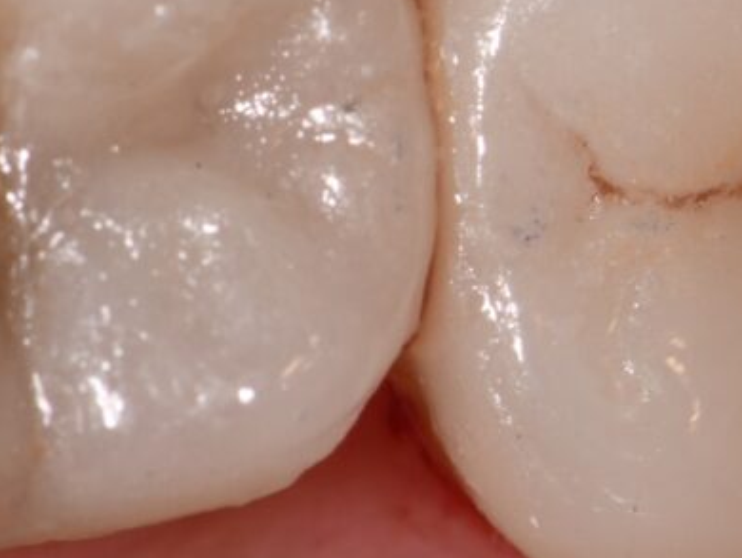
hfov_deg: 5.0
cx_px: 909
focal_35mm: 396
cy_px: 141
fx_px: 8494
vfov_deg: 3.8
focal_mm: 105
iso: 200
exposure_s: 1/160
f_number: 32
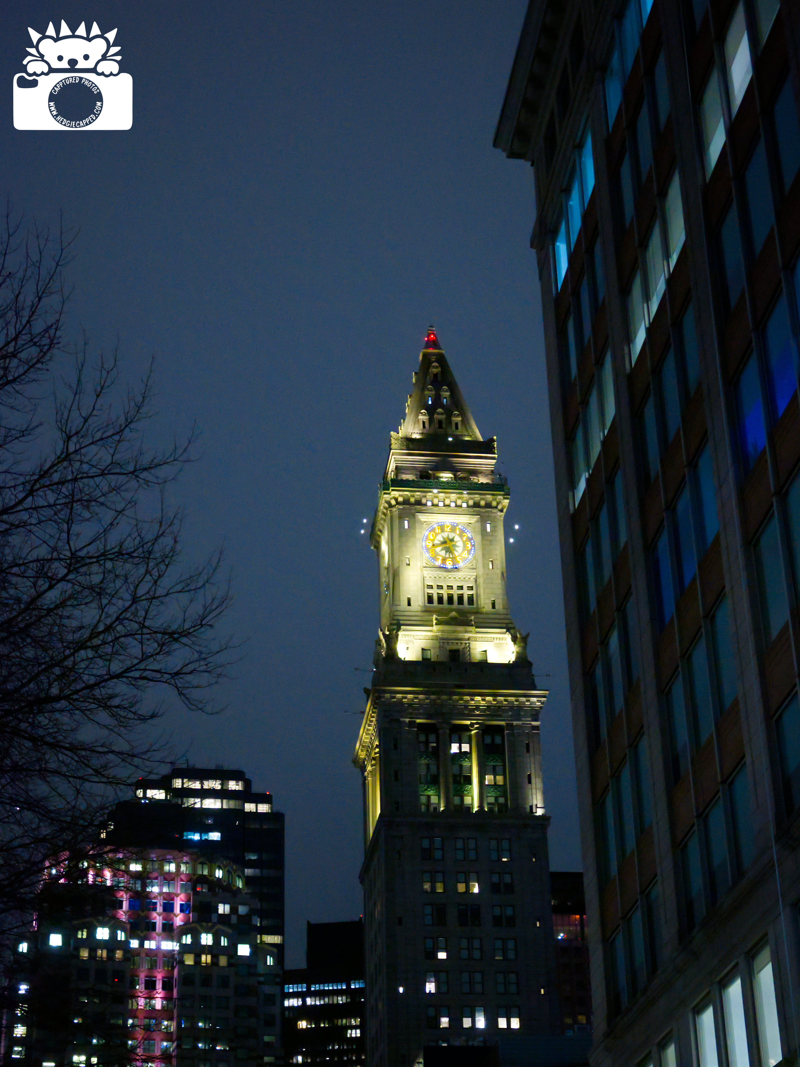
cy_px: 605
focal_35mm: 59
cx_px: 399
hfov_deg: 24.8
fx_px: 1818
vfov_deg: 32.7
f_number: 5.3
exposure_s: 1/40
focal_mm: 36
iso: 12800
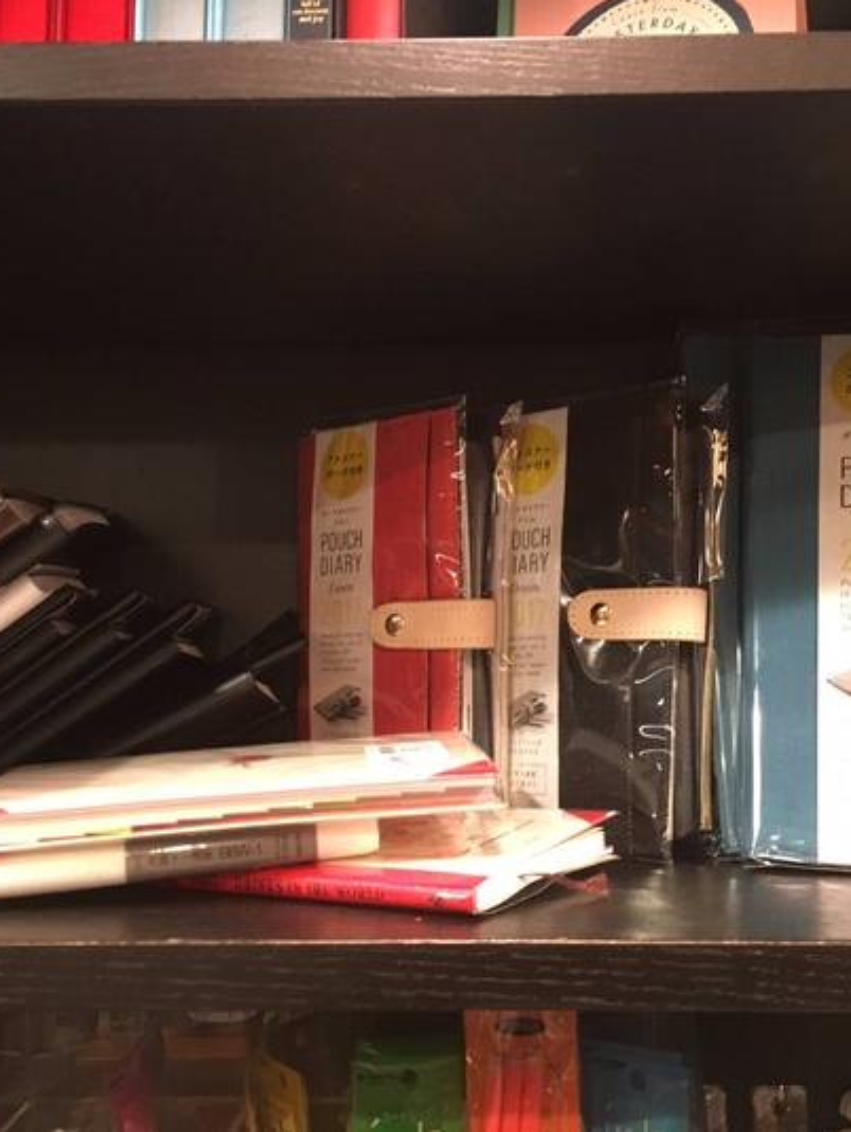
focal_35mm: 39
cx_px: 432
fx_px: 1277
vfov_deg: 47.8
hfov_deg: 36.9
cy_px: 565
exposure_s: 1/25
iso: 200
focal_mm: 4.15
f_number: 2.2
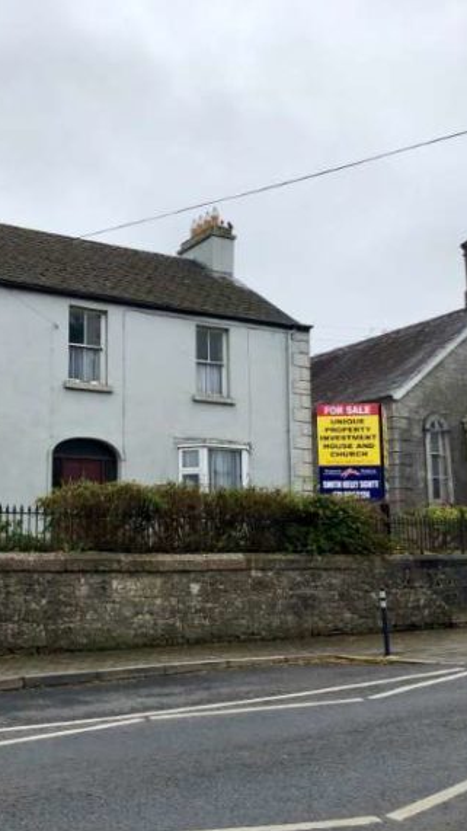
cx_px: 177
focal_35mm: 41
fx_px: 903
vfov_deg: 49.4
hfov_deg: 28.9
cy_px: 415
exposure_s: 1/1263
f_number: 1.8
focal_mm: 3.99
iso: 20
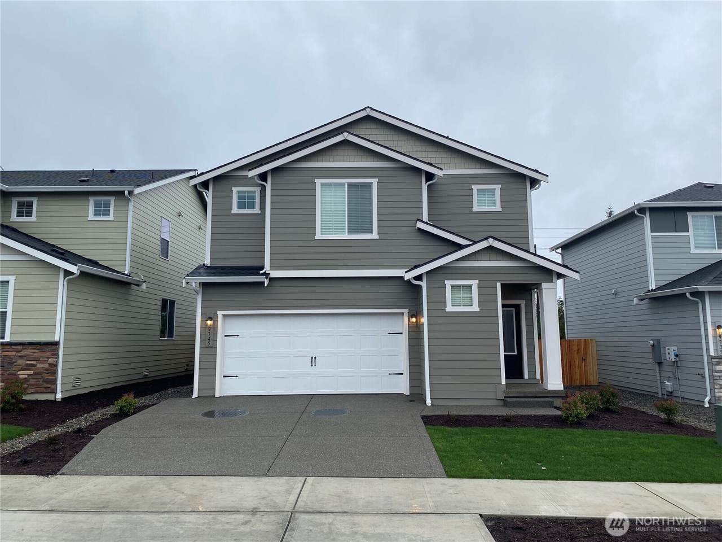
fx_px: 542
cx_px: 361
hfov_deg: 67.3
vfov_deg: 53.1
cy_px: 271
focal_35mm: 26
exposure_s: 1/522
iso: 32
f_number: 1.8
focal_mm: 4.25
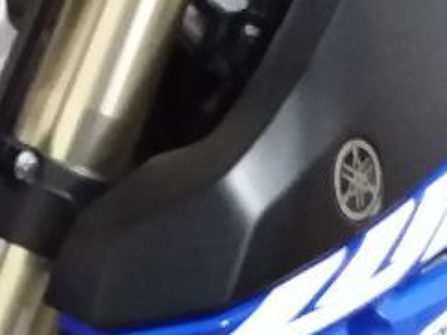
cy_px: 396
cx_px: 161
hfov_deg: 13.8
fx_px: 1845
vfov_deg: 10.2
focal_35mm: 143
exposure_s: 1/17
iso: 200
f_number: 1.9
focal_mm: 2.91
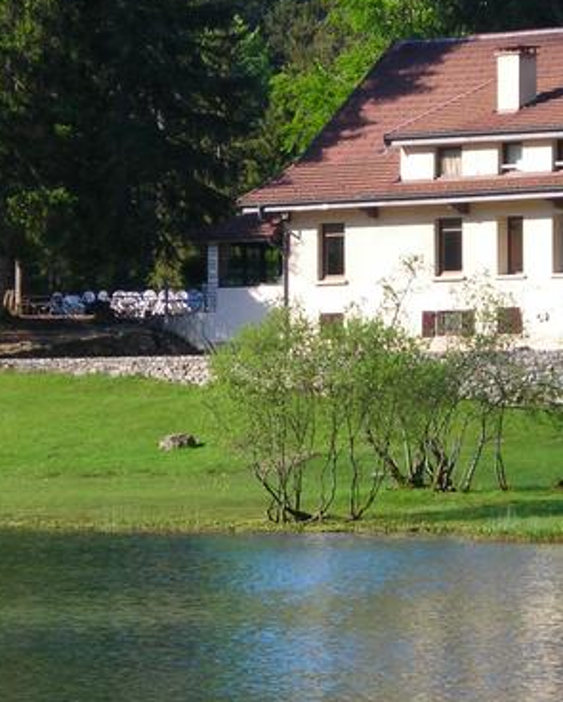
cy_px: 299
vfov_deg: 7.9
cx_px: 292
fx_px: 5117
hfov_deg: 6.3
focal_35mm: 246
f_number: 5.3
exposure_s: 1/112
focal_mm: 19.2
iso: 50
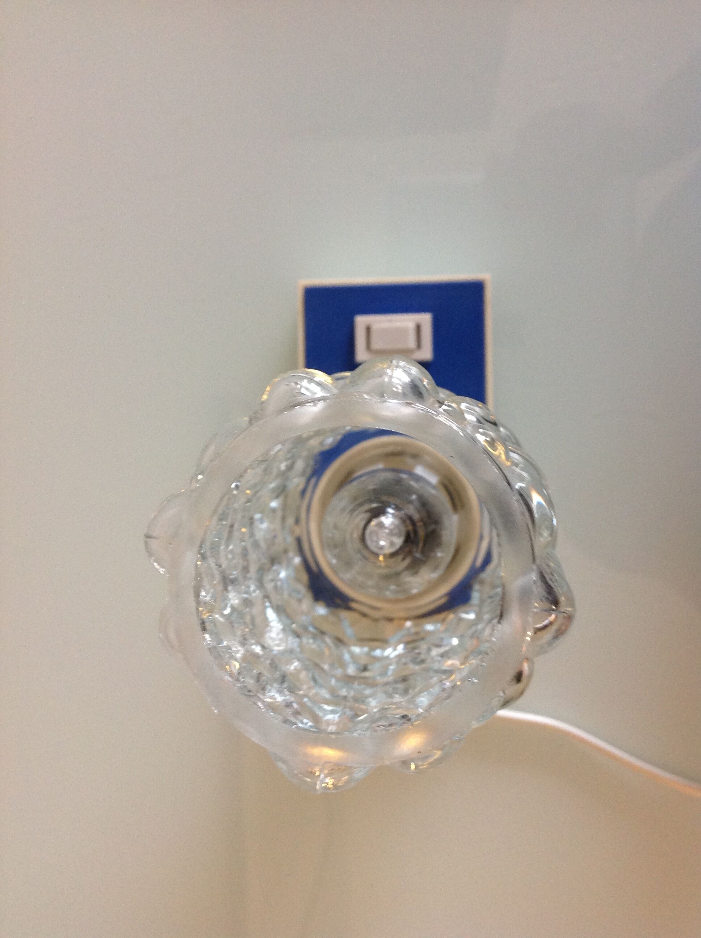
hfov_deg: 40.6
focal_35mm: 35
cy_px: 469
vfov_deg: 52.7
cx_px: 350
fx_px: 948
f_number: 2.4
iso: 160
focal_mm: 4.28
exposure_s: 1/15
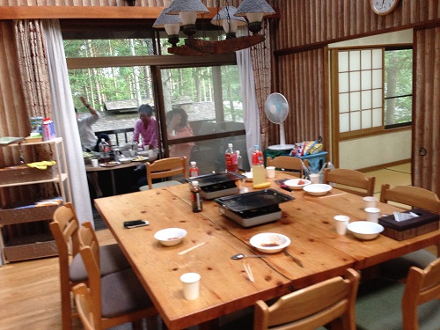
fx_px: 419
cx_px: 220
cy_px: 165
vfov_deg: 42.9
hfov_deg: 55.4
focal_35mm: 33
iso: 250
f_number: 2.4
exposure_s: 1/20
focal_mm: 4.12
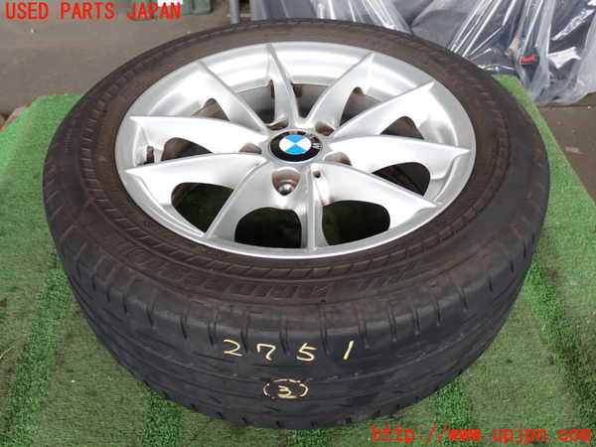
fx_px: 620
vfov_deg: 39.7
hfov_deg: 51.4
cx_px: 298
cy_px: 224
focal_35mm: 36
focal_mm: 6.37
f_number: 2.5
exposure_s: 1/60
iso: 200
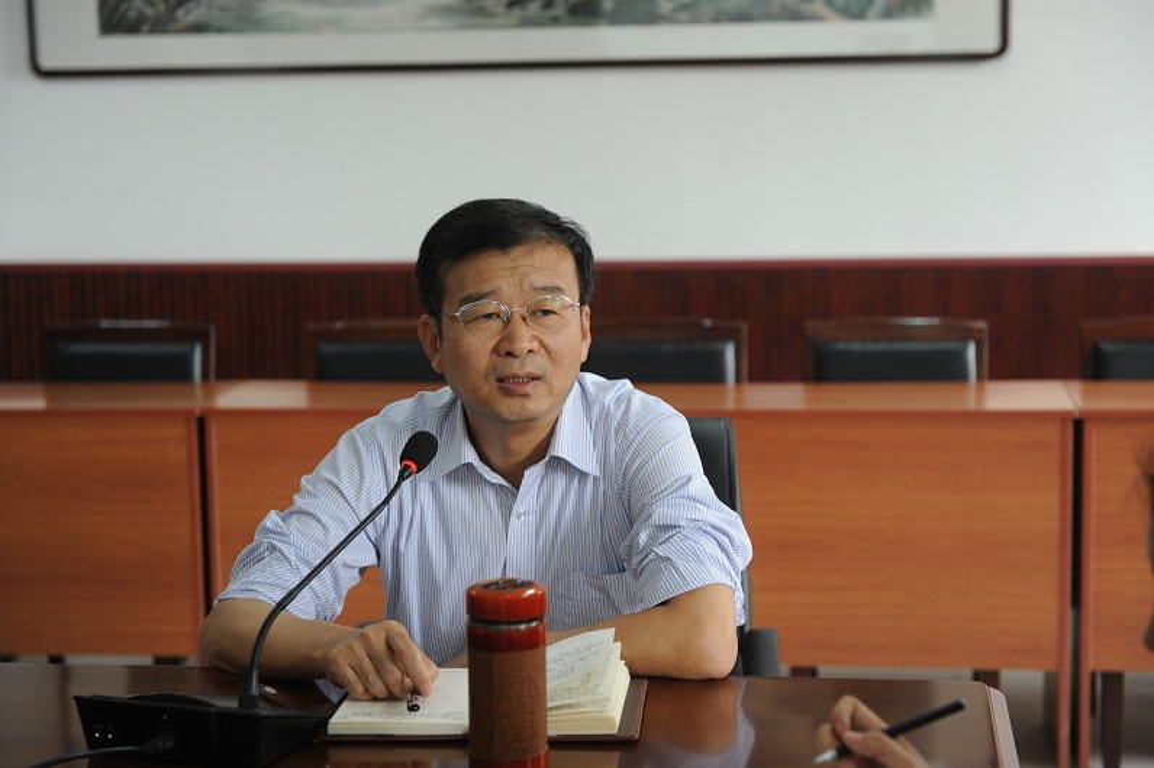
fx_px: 2243
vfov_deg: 19.4
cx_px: 577
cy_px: 384
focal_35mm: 70
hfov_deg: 28.9
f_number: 3.5
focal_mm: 70
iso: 800
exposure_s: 1/80
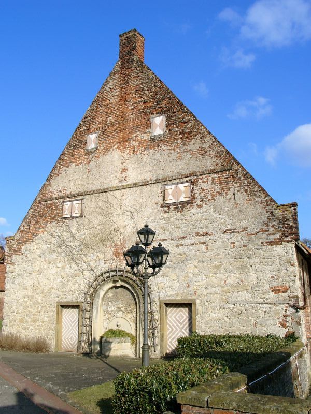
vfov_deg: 54.0
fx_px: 407
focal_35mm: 34
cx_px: 156
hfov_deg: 41.8
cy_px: 207
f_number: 5.6
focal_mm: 7.13
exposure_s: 1/509
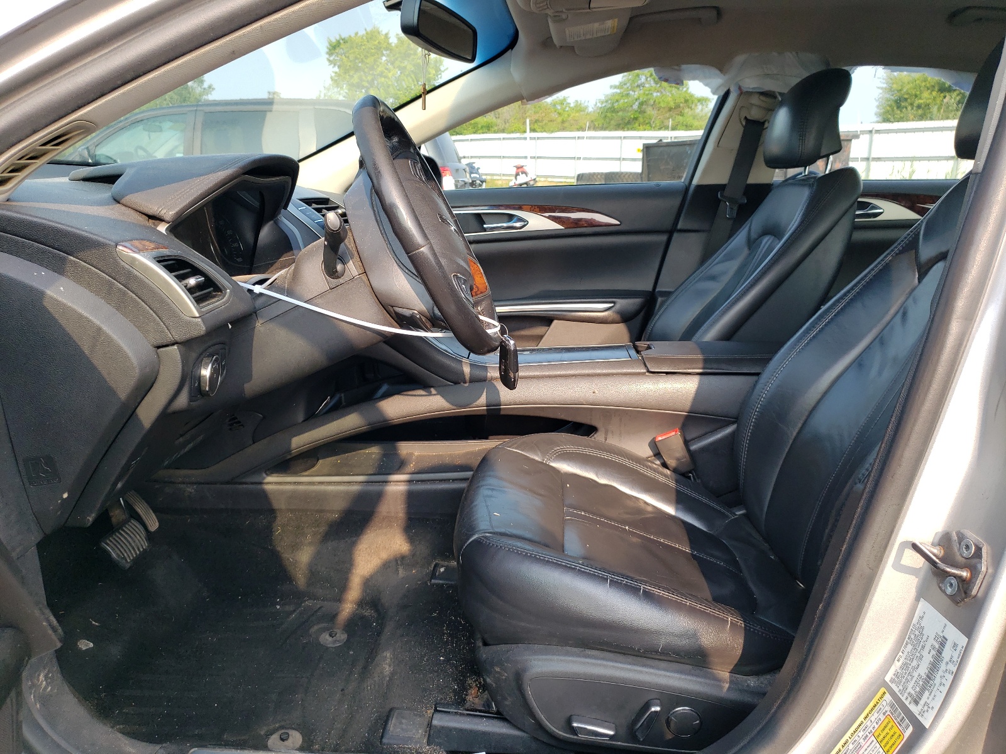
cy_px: 377
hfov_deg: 67.3
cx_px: 503
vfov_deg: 53.1
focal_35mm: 26
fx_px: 756
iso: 50
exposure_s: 1/500
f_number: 1.5
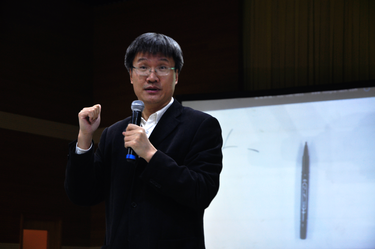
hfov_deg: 19.5
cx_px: 188
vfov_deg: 13.0
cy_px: 124
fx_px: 1092
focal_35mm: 105
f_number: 5.3
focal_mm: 70
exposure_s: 1/15
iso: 200
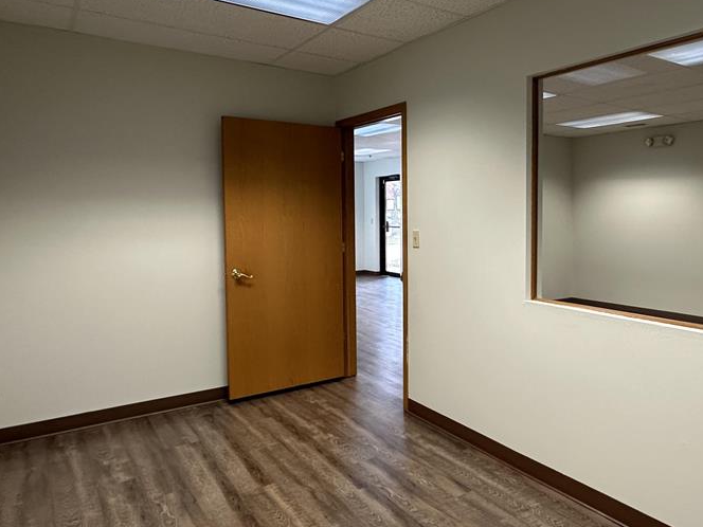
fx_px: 548
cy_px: 239
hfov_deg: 64.0
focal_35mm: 27
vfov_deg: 51.3
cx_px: 454
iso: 250
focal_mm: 2.22
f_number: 2.2
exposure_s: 1/120
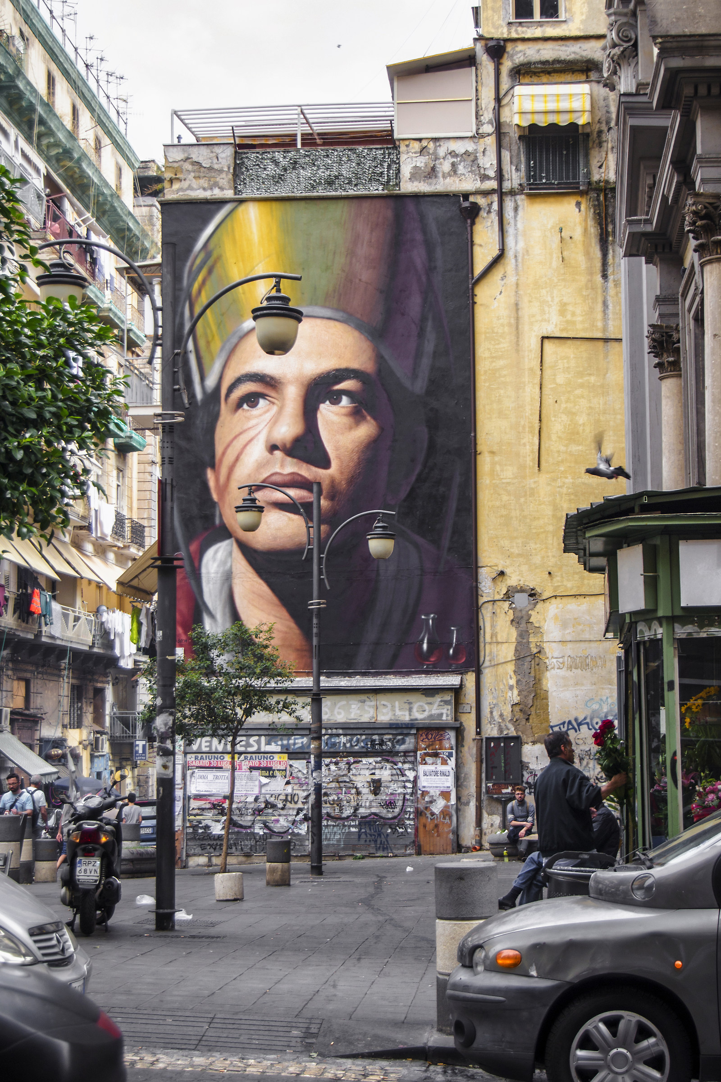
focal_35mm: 57
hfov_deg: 23.8
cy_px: 541
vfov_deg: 35.1
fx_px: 1712
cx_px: 360
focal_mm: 38
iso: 100
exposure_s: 1/125
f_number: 5.6
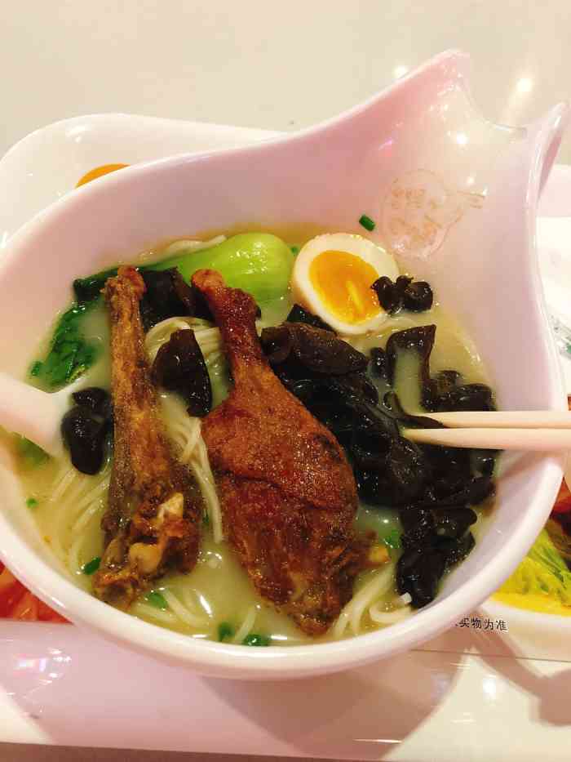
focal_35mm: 28
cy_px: 381
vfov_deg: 63.4
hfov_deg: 49.8
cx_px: 286
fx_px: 616
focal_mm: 3.99
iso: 100
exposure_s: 1/17
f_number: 1.8
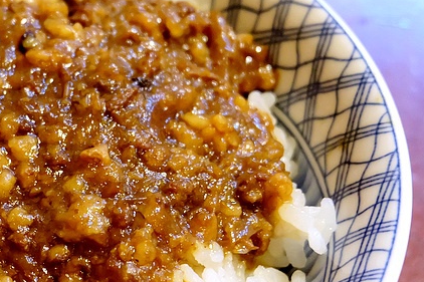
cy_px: 217
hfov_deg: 22.8
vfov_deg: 16.0
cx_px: -19
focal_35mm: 85
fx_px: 1001
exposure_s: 1/34
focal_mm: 23.2
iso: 3200
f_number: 4.2
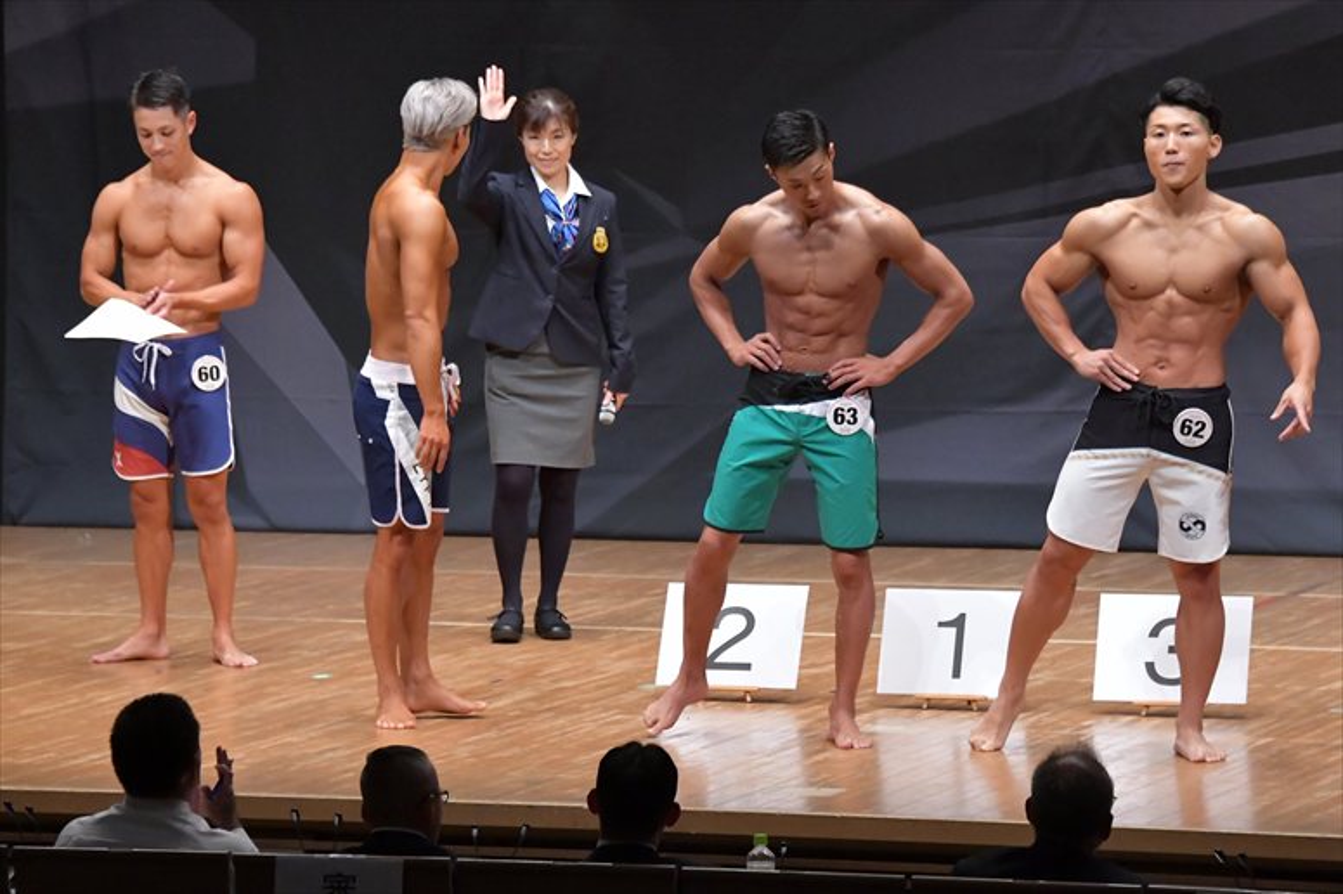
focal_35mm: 217
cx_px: 672
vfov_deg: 6.3
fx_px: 8091
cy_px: 447
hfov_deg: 9.5
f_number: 5.6
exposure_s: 1/400
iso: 8000
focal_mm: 145
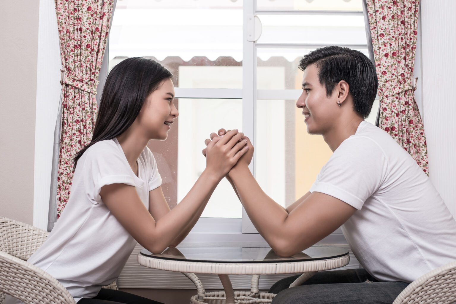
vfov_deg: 27.0
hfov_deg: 39.6
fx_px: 633
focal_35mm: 50
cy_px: 152
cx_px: 228
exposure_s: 1/100
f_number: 3.5
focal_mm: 50
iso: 100
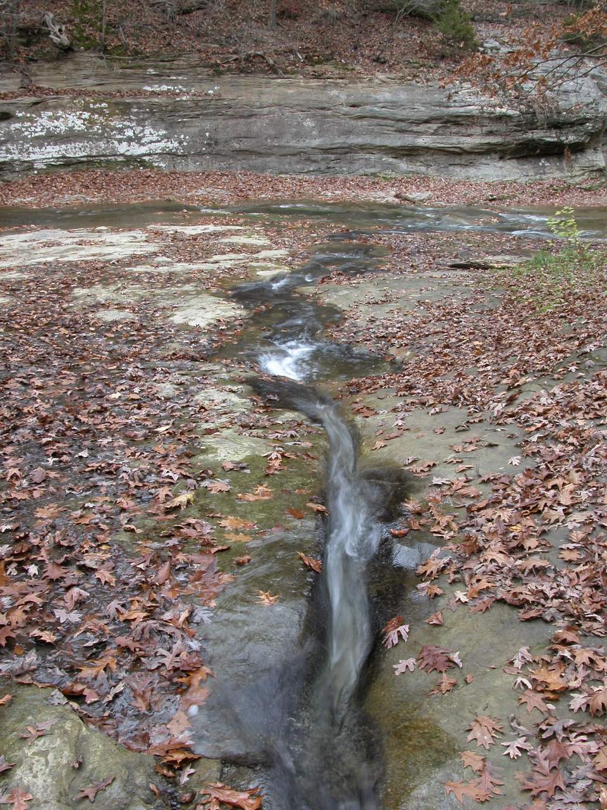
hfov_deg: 40.7
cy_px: 405
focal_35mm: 35
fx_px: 818
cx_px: 304
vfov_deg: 52.6
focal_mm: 8.9
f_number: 8
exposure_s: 1/5.9
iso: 100
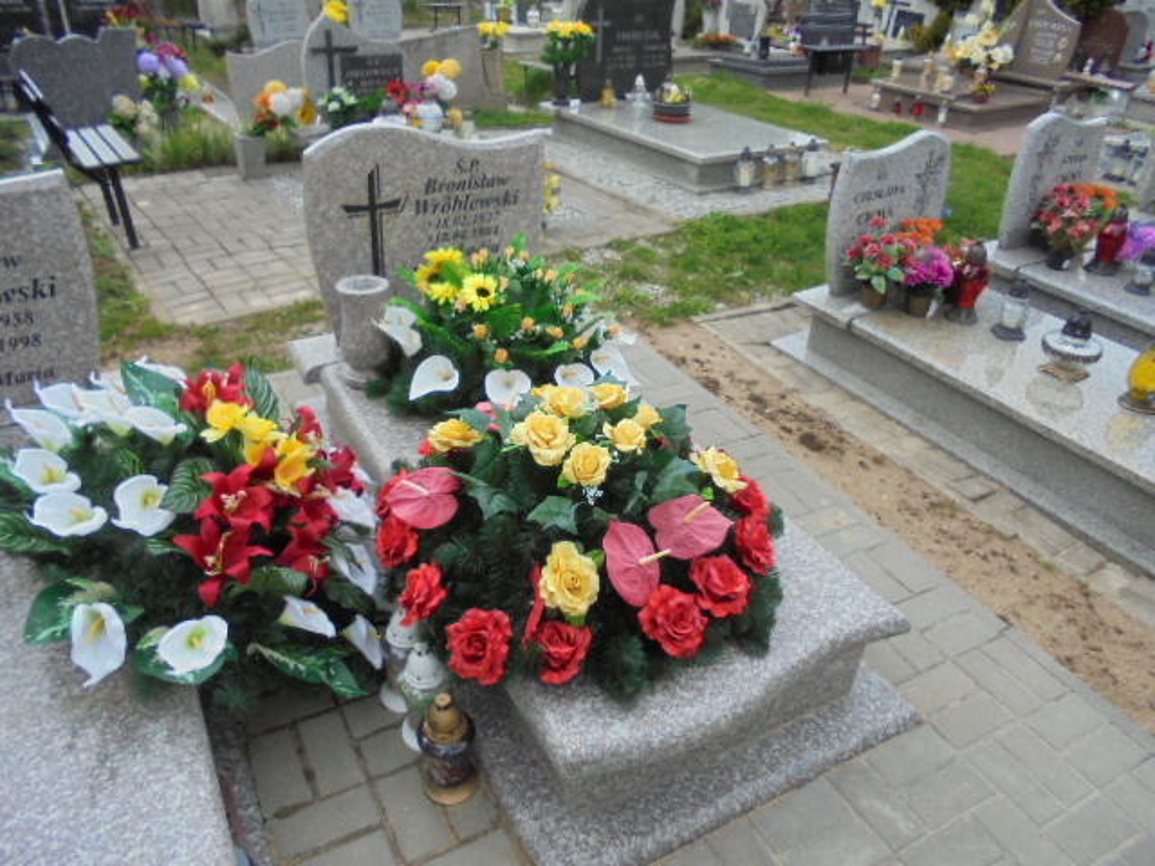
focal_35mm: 26
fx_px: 868
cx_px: 578
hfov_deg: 67.3
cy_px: 433
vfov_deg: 53.1
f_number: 3.5
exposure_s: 1/500
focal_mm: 4.6
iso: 100
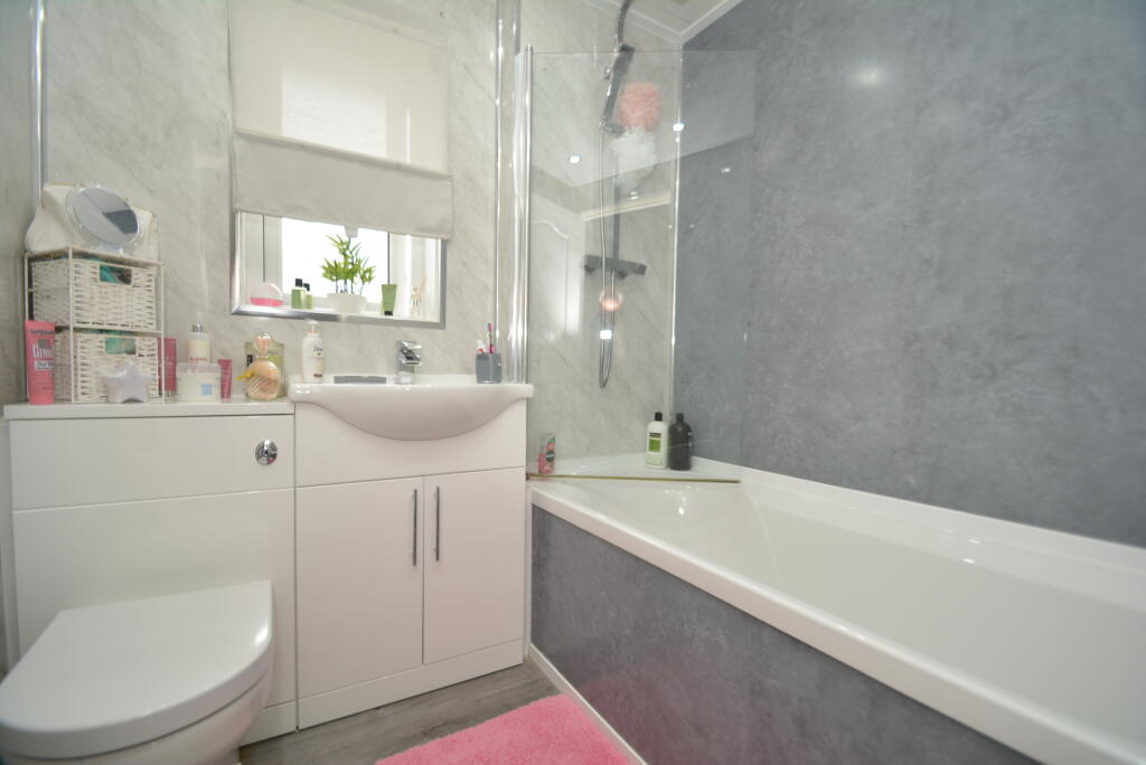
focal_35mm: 15
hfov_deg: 100.4
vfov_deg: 77.4
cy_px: 382
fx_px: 478
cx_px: 573
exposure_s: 1/60
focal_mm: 10
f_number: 4
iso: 220
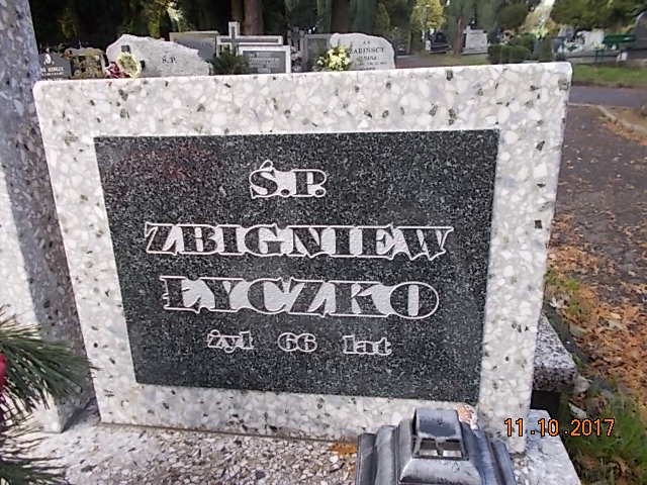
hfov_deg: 67.3
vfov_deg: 53.1
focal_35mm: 26
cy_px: 242
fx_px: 486
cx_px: 324
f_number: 3.2
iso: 80
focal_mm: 4.6
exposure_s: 1/160
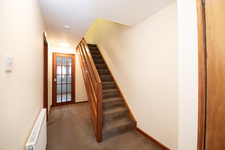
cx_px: 112
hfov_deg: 100.4
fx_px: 94
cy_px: 75
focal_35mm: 15
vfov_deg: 77.3
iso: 320
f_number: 8
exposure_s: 1/2
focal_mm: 10
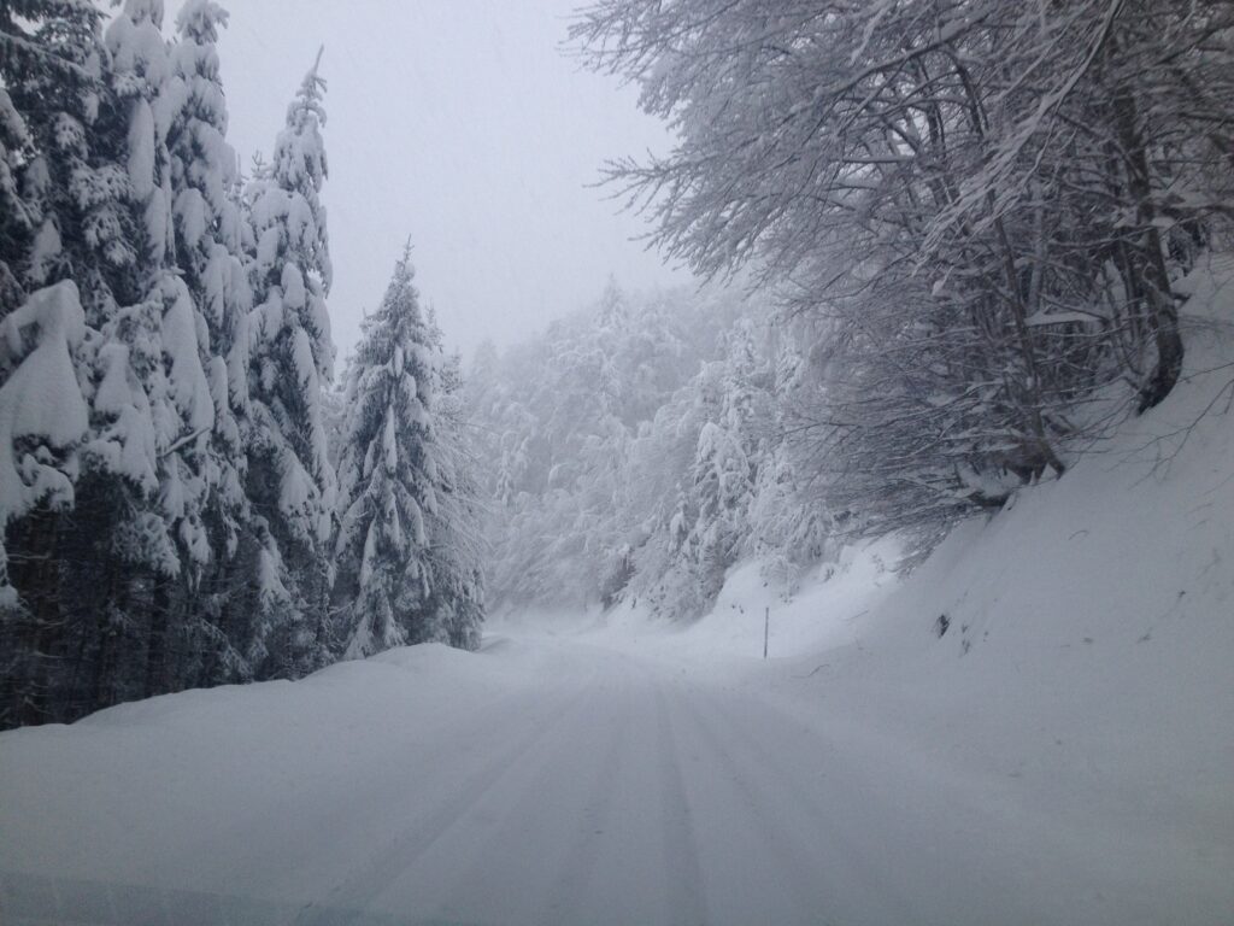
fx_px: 1248
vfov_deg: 40.7
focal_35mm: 35
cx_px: 617
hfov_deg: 52.6
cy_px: 463
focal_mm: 4.28
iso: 50
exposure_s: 1/237
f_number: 2.4
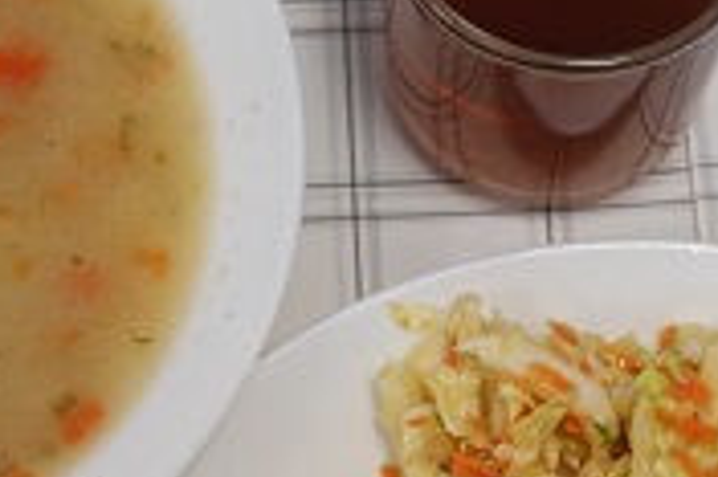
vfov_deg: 9.0
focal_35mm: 151
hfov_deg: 13.6
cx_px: 290
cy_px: 542
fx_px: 3009
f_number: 4.5
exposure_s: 1/50
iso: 400
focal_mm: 27
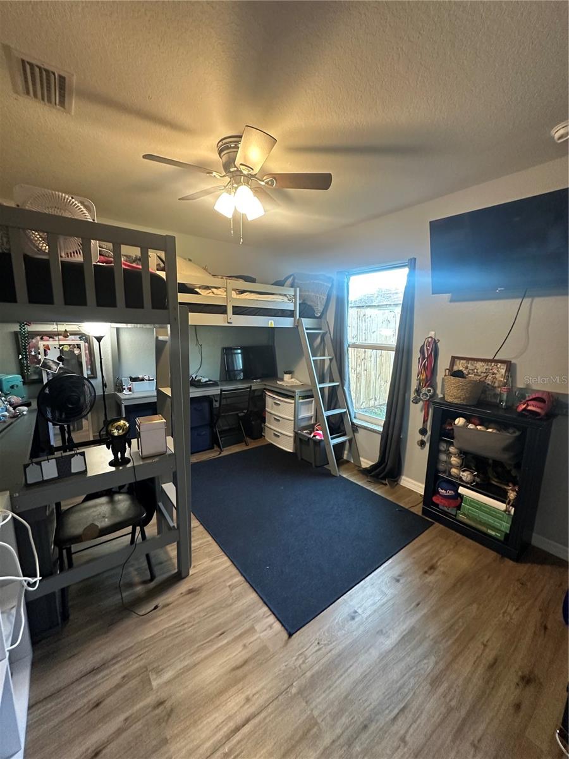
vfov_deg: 102.1
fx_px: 307
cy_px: 380
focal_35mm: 14
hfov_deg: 85.7
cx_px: 284
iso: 400
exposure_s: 1/60
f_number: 2.2
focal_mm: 2.22
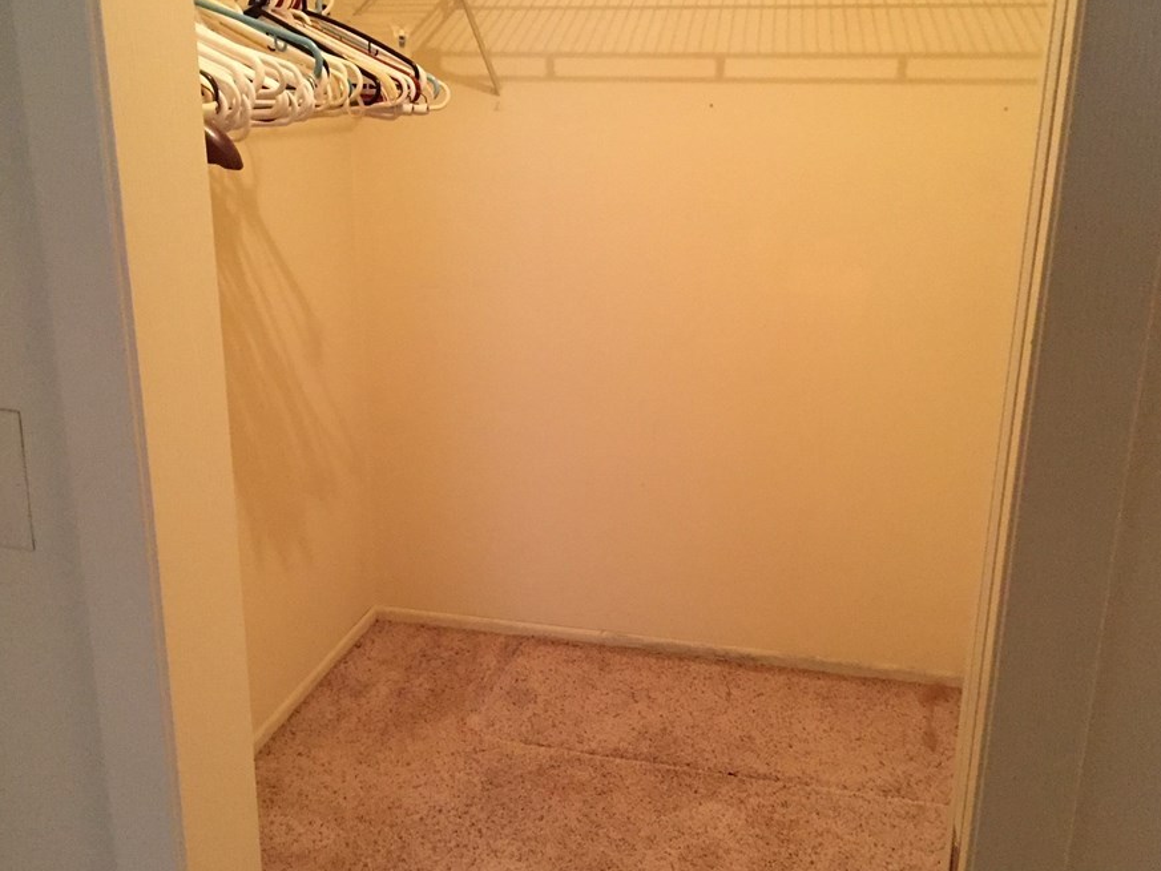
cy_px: 456
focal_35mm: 34
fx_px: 1140
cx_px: 564
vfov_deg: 41.8
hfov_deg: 53.9
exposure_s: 1/30
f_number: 2.2
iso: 250
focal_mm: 4.15
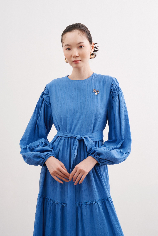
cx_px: 79
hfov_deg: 24.6
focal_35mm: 55
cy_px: 118
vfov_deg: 36.2
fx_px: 362
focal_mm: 55
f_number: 11
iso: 400
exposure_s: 1/160
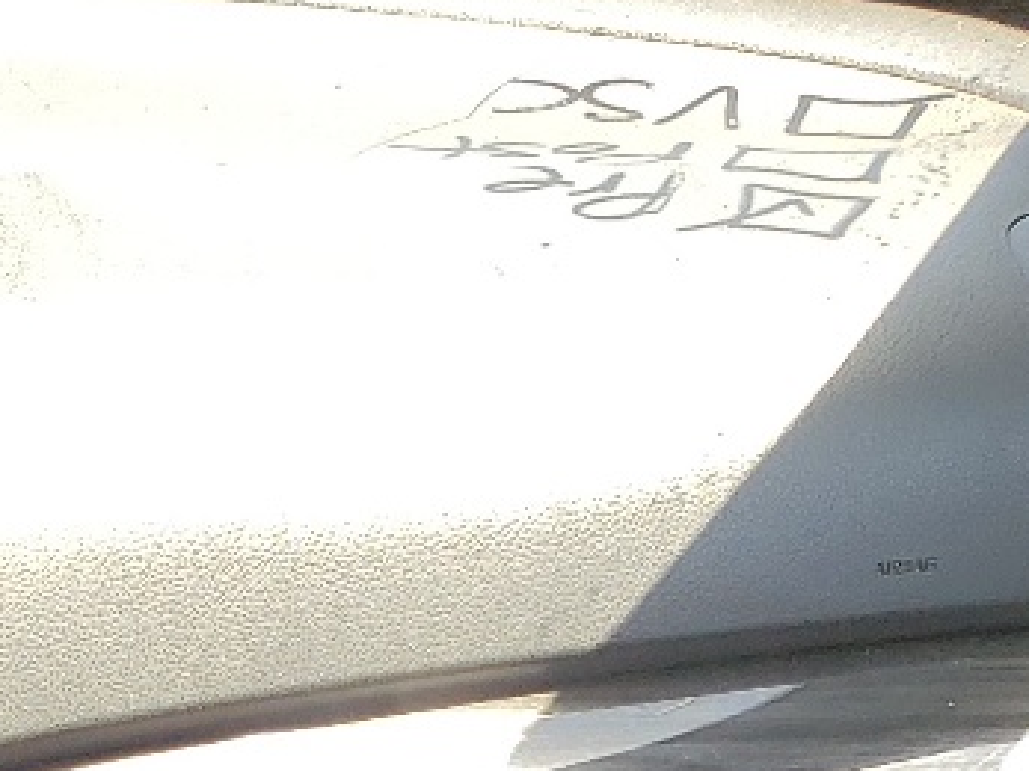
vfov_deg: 11.3
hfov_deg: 14.3
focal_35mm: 120
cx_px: -875
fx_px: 3566
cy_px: 1492
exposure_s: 1/175
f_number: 1.5
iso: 50
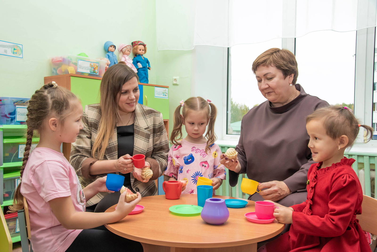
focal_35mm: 32
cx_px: 188
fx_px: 335
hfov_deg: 58.7
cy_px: 126
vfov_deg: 41.1
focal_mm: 32
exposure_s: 1/200
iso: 2500
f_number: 7.1
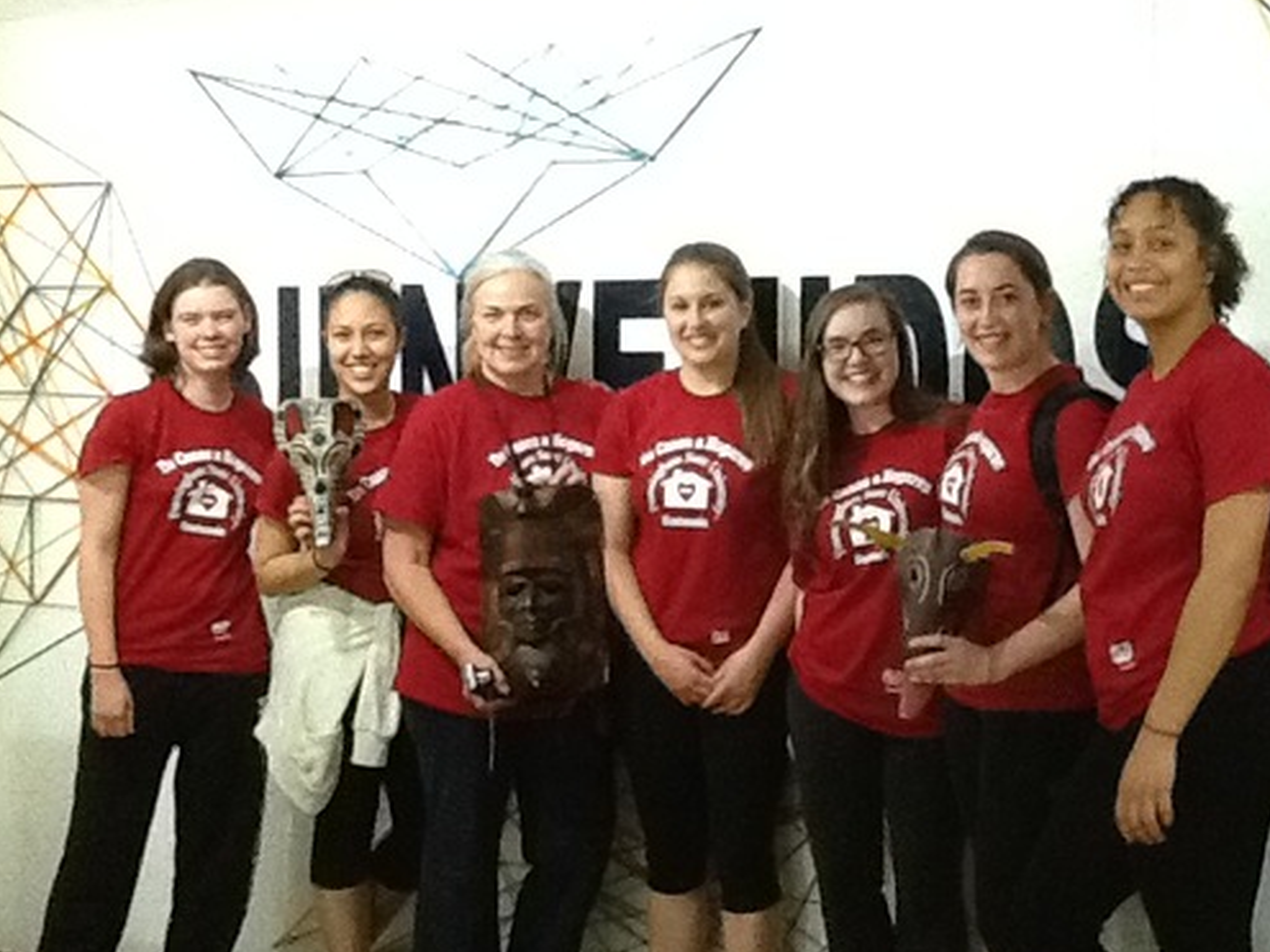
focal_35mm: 64
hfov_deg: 30.1
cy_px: 529
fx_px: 2347
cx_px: 826
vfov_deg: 22.9
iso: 320
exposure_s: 1/20
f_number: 2.4
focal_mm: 2.03
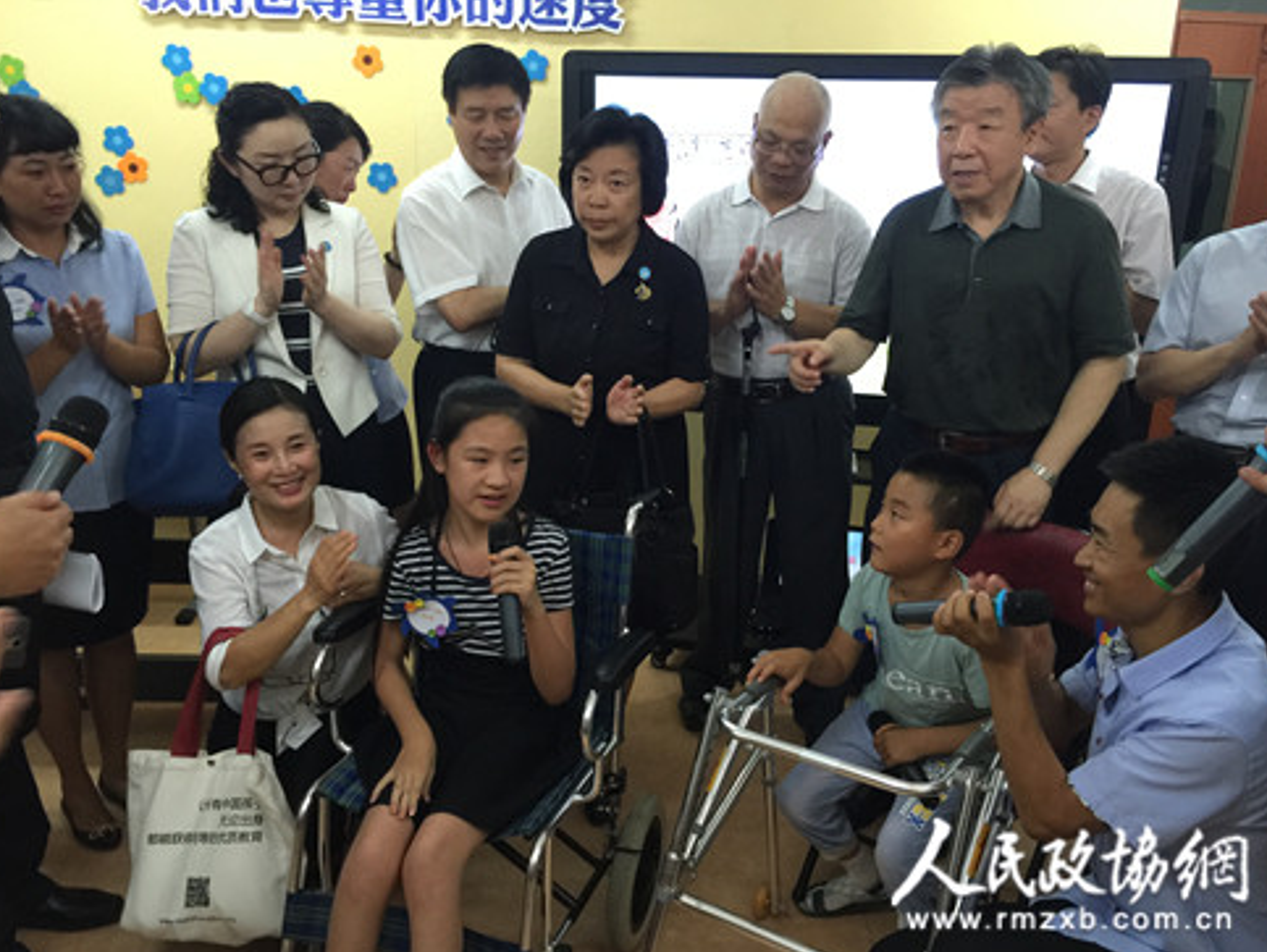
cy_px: 489
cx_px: 640
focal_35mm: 30
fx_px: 1099
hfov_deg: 59.9
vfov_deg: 46.8
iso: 100
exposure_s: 1/15
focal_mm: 4.15
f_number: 2.2
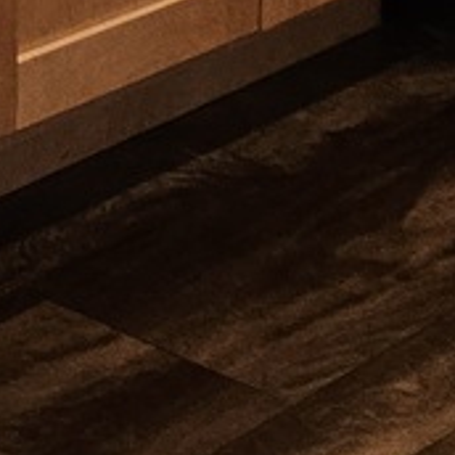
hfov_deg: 7.5
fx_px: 2454
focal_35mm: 165
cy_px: -878
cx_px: -1365
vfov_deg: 8.8
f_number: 1.8
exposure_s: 1/120
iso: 320
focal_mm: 5.4
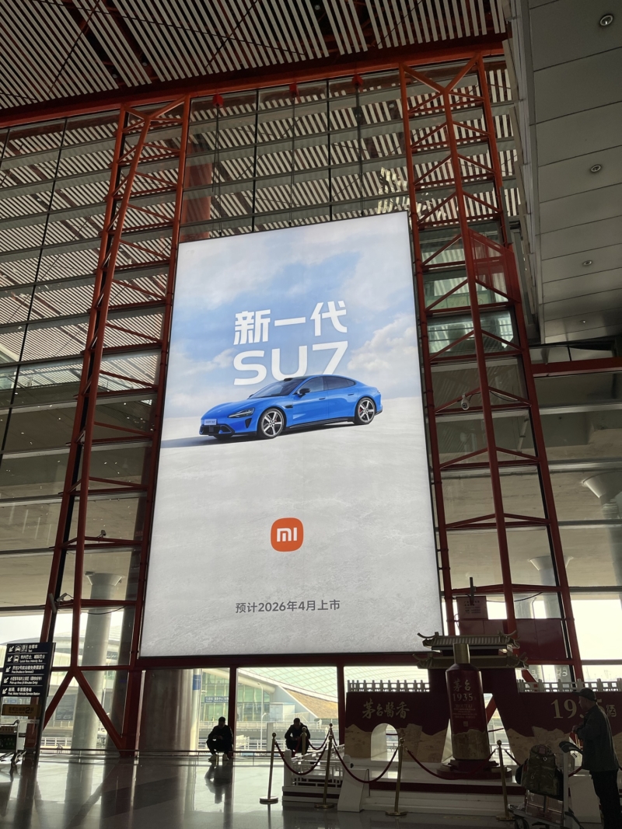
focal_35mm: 26
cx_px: 311
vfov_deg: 67.3
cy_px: 414
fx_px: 623
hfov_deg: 53.1
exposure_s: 1/347
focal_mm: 5.1
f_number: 1.6
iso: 50
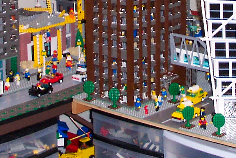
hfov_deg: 16.9
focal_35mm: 121
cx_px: 152
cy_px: -26
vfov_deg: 11.1
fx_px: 793
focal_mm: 7.5
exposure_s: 1/30
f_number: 2.8
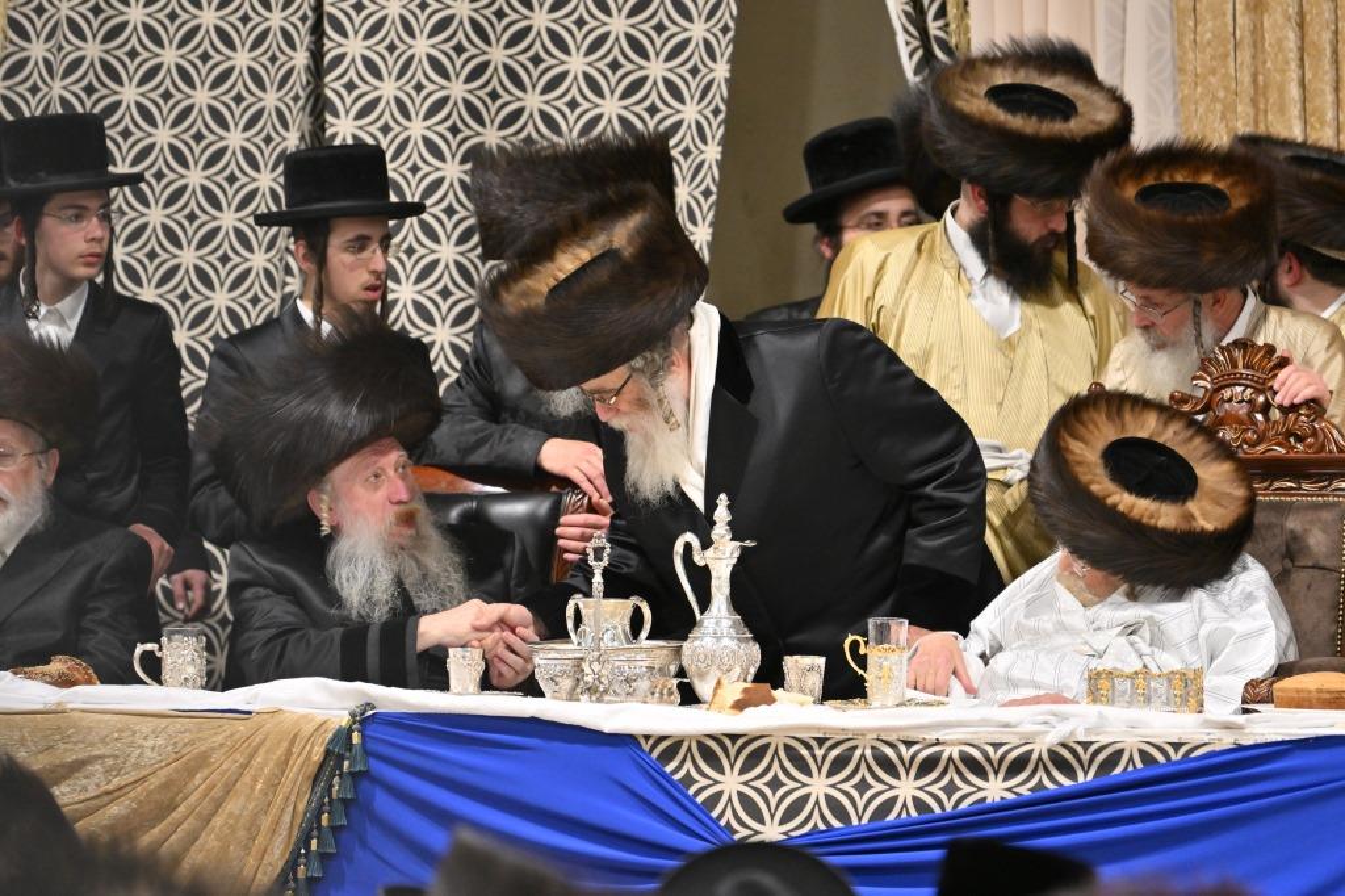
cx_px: 672
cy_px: 448
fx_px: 11204
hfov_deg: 6.9
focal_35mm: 300
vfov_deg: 4.6
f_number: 2.8
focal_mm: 200
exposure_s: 1/200
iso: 500
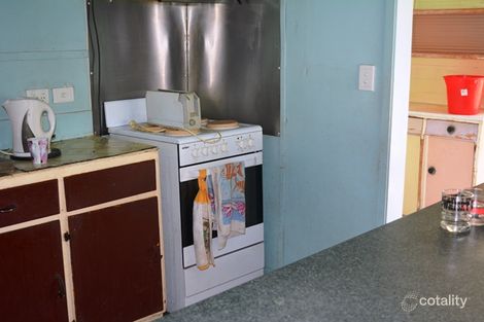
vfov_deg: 28.9
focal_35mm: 46
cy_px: 161
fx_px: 625
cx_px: 242
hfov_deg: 42.3
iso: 450
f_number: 4.2
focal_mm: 31
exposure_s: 1/60
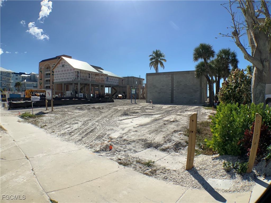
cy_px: 102
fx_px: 227
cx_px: 136
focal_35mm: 29
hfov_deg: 61.7
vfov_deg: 48.2
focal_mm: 3
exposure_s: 1/3788
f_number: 1.8
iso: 20
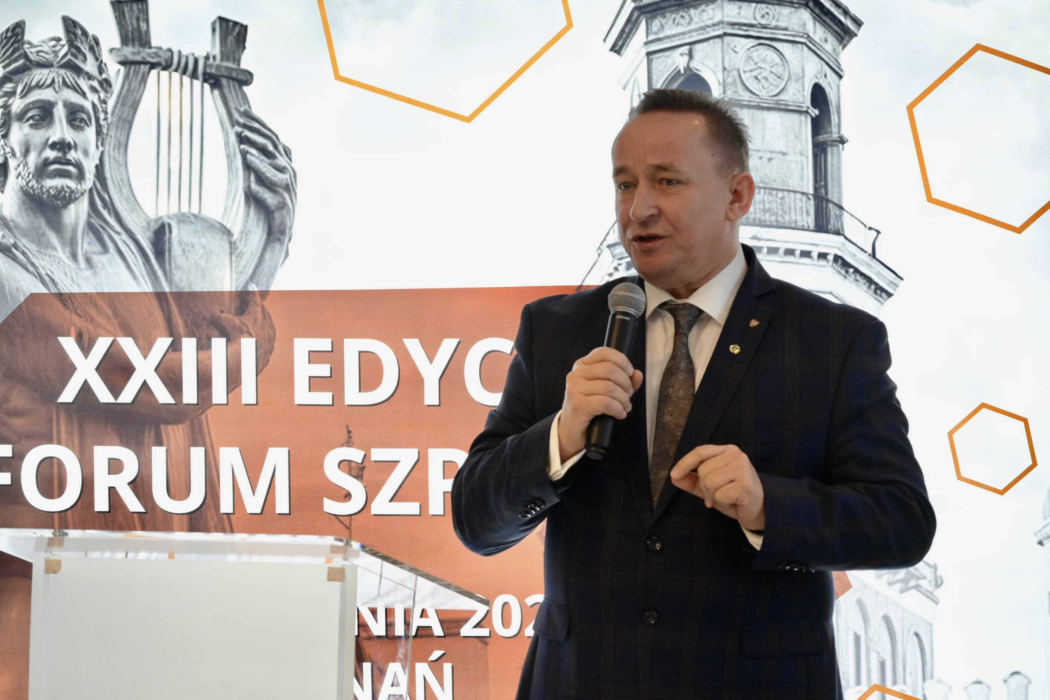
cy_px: 350
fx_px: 5906
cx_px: 525
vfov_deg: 6.8
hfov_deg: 10.2
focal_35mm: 202
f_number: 5.3
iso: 1600
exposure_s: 1/60
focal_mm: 135
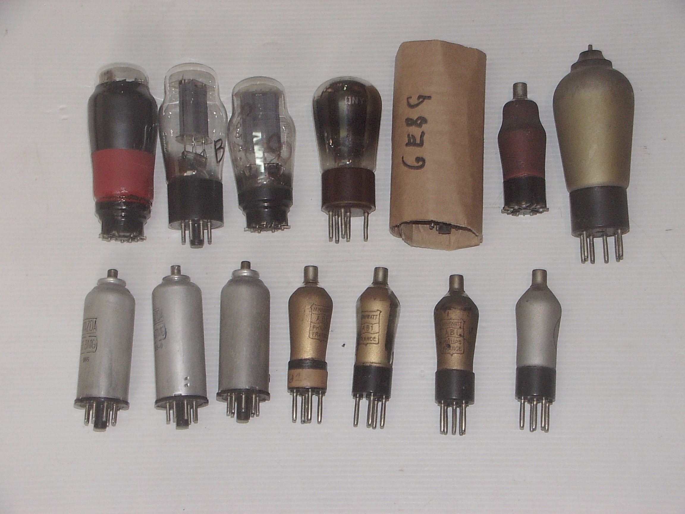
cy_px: 257
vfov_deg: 17.8
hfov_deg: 23.6
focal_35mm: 83
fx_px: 1642
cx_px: 342
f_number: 3.4
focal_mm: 13
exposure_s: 1/45
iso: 200
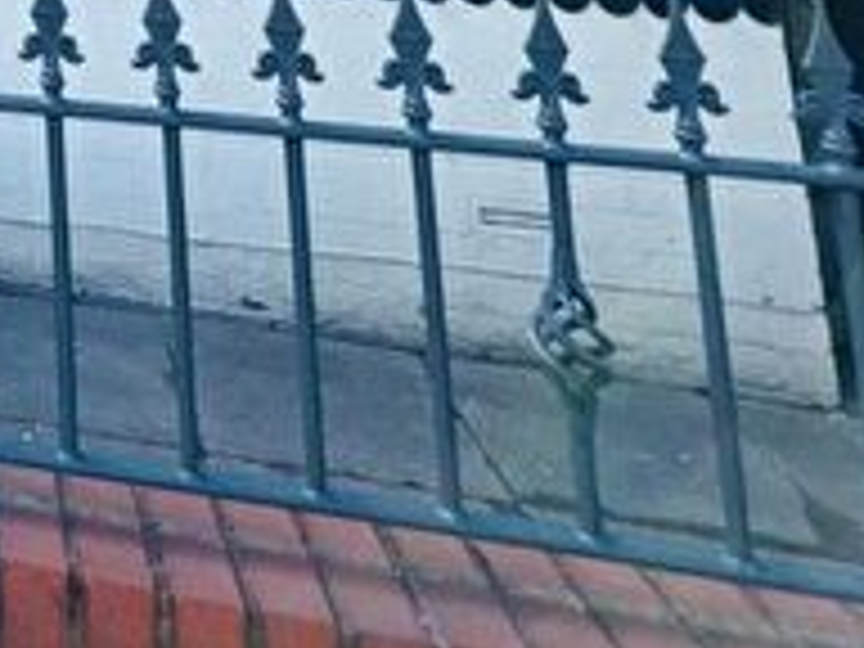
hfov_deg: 26.9
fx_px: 1273
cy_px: -529
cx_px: -423
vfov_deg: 20.2
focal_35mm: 51
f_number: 2.2
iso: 40
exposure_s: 1/620
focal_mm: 2.22
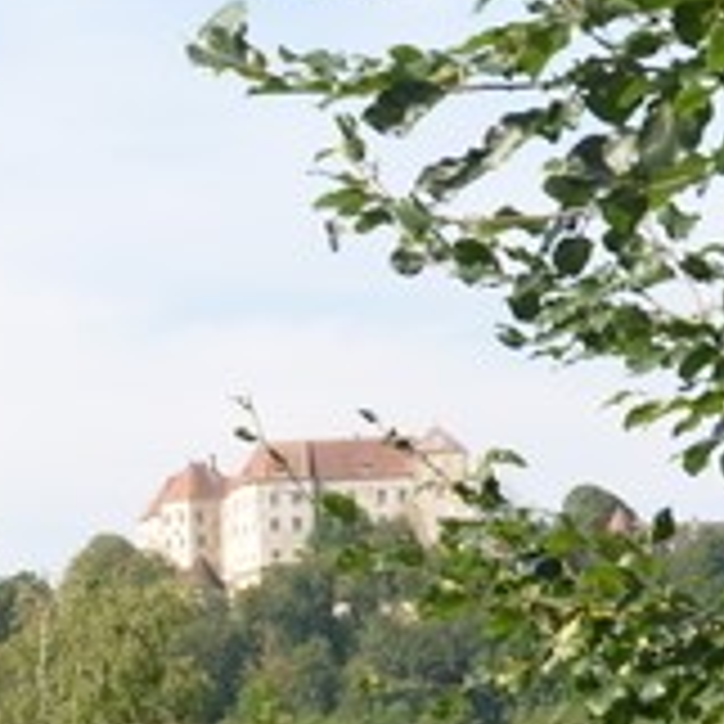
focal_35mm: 146
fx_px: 3455
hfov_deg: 11.6
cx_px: -283
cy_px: 526
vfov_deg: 11.9
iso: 100
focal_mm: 18
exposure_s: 1/200
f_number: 7.1
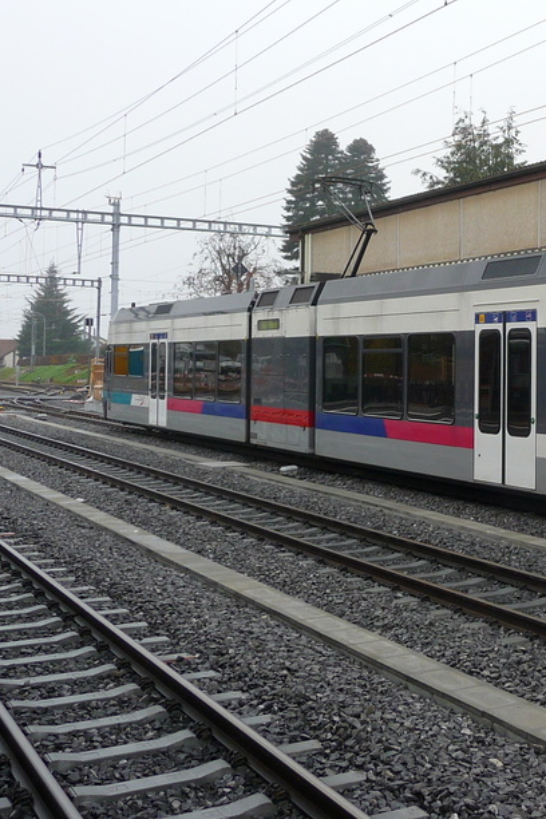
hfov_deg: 24.8
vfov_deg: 38.7
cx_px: 589
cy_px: 335
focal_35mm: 51
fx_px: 1160
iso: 100
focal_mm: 5
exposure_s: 1/125
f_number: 3.4
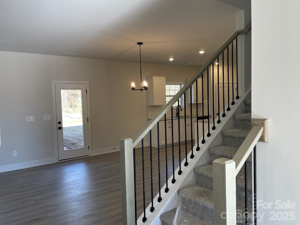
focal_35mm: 27
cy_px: 112
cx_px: 151
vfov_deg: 51.4
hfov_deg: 65.3
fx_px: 234
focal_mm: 4.2
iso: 50
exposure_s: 1/120
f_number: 1.6
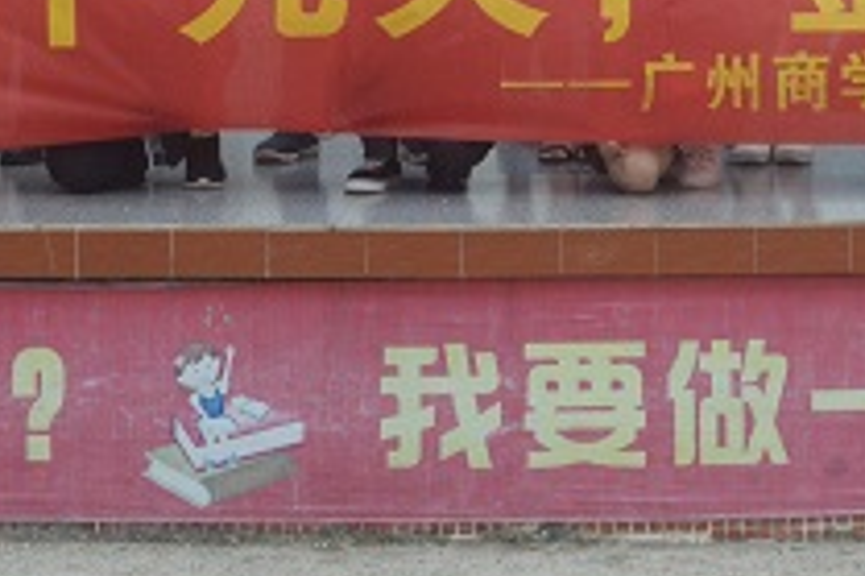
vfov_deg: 8.5
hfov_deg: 13.2
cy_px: -443
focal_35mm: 155
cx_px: 662
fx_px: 3721
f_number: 6.3
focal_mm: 24
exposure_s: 1/2000
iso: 800
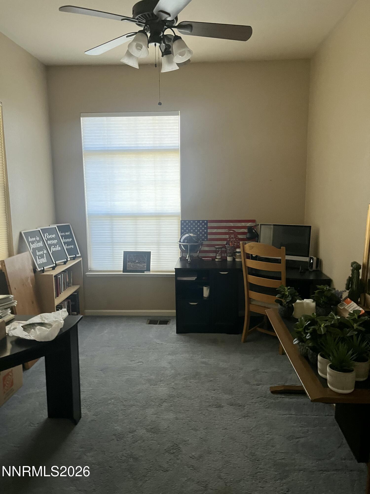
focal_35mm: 26
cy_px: 247
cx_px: 185
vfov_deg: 67.3
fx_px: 371
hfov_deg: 53.1
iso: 500
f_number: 1.6
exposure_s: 1/60
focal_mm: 5.1
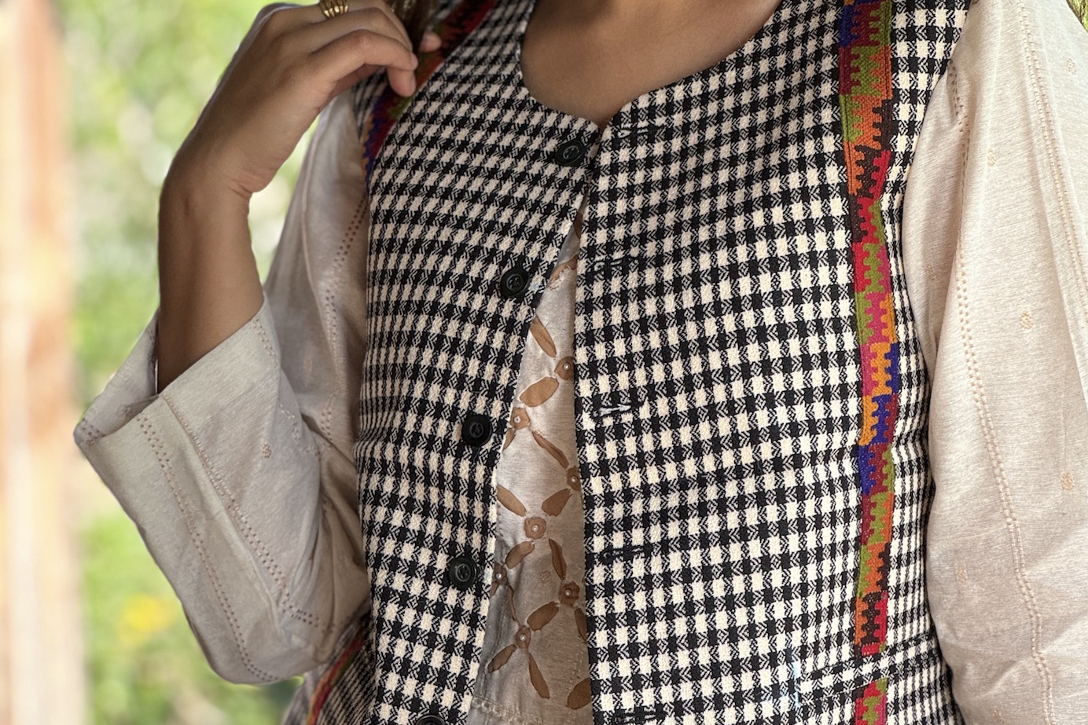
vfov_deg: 12.8
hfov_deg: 19.1
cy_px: 459
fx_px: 3234
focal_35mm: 107
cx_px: 544
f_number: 2.8
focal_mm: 9
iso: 64
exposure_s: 1/99
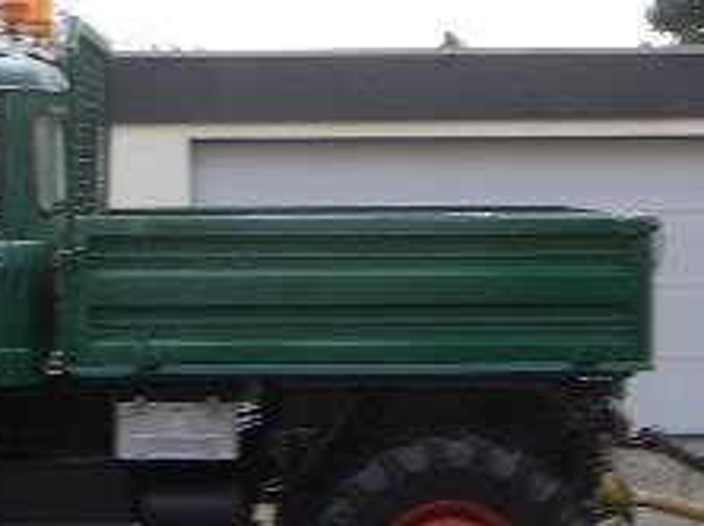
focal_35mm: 104
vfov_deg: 14.2
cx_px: 384
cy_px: 298
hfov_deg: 18.9
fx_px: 2113
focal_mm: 4.8
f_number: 4
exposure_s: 1/60
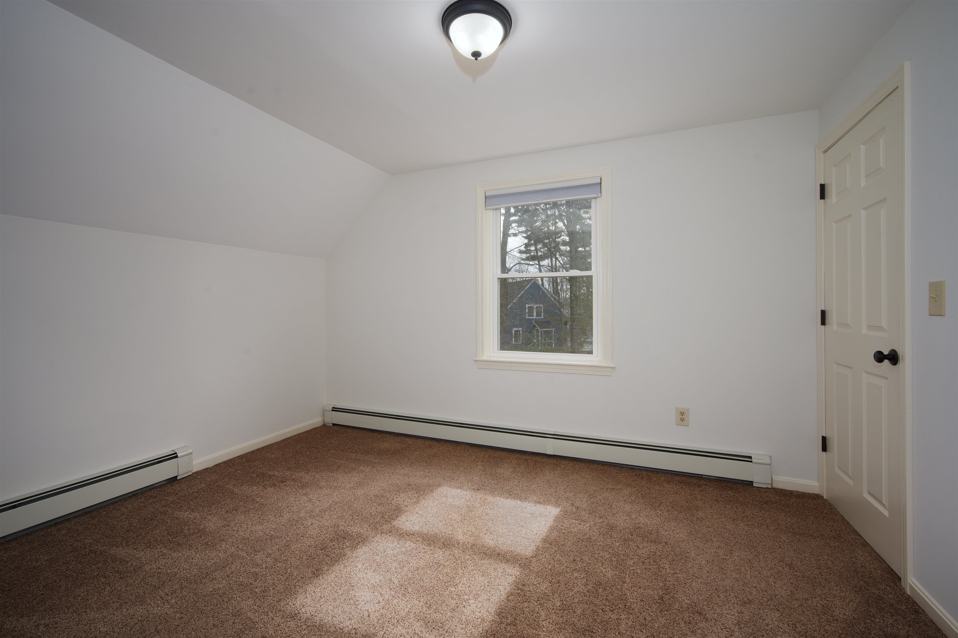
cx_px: 479
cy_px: 319
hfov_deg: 100.4
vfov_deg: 77.3
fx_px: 399
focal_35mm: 15
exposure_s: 1/3.33
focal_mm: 15
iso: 320
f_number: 9
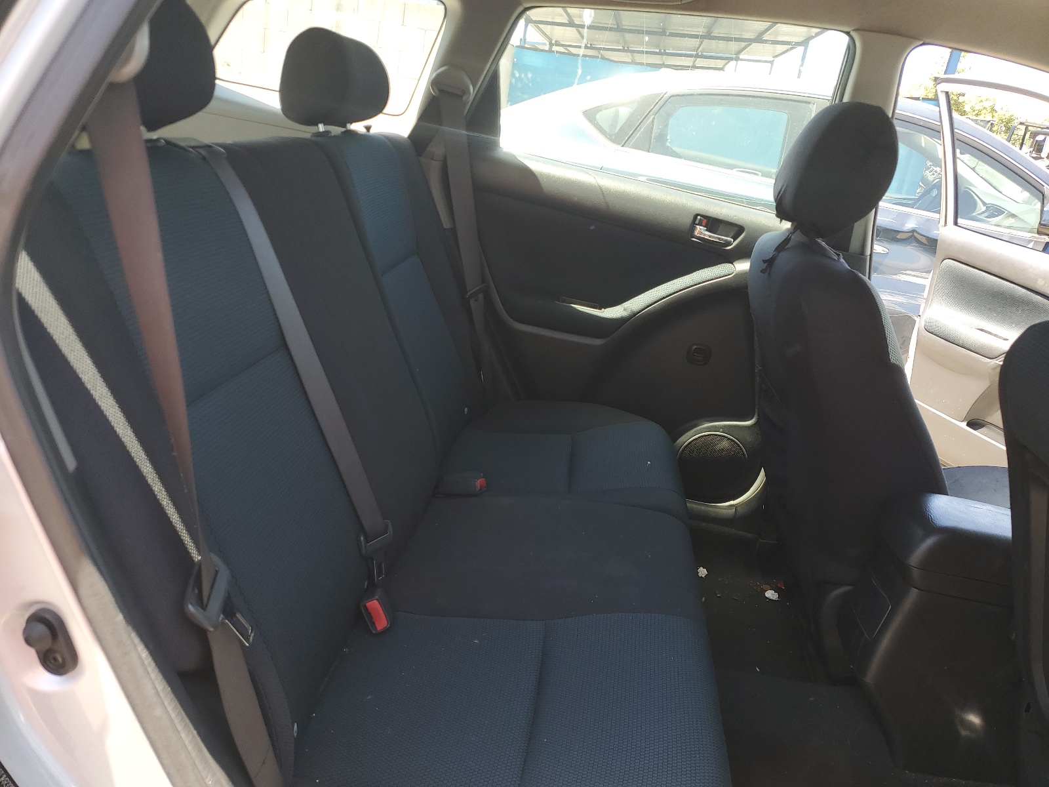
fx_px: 788
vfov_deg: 53.1
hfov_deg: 67.3
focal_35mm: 26
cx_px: 524
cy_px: 394
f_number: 1.5
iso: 50
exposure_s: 1/204
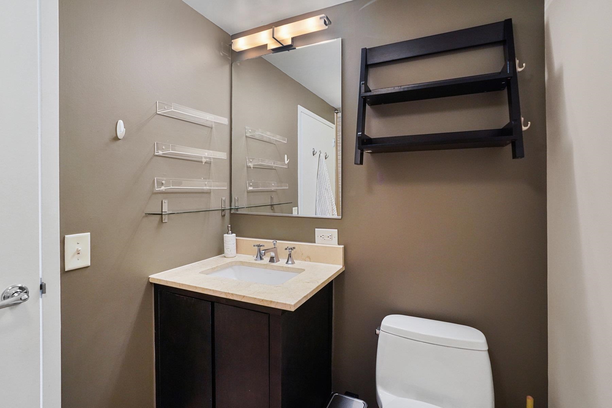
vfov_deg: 73.7
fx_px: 272
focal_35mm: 16
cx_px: 306
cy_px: 204
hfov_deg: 96.7
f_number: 4
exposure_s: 1/50
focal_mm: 16
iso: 3200
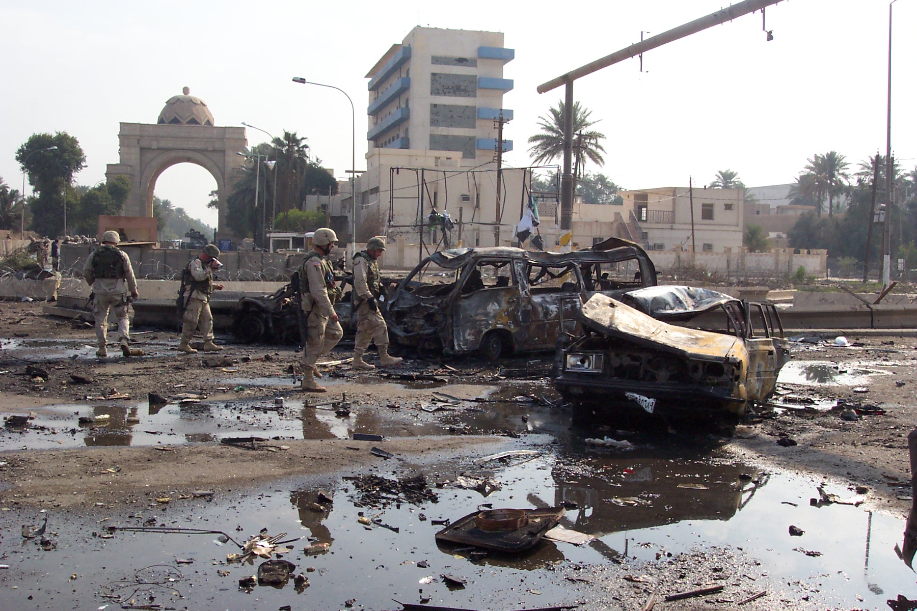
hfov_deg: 50.7
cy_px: 306
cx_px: 458
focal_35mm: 38
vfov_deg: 35.1
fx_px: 968
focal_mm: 8
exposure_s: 1/500
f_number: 4.8
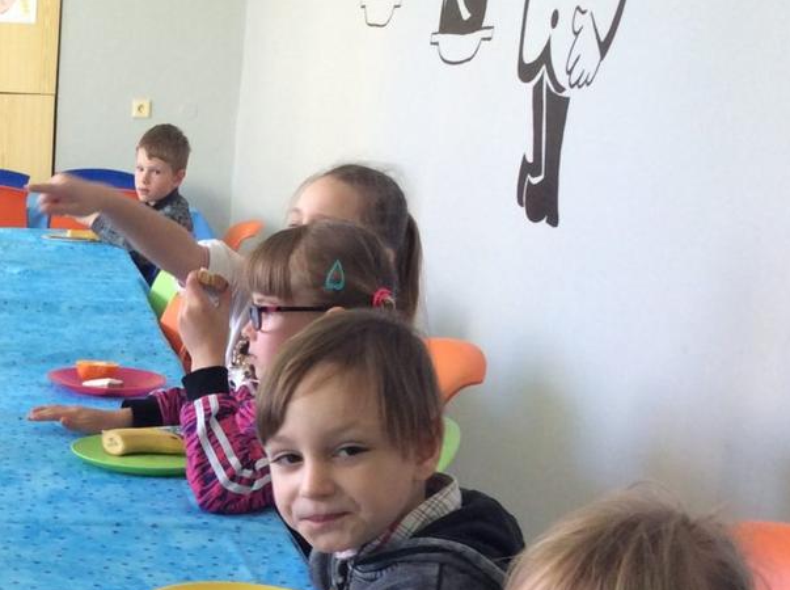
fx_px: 1617
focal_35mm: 71
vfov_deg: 20.0
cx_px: -26
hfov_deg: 25.8
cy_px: 589
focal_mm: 3.3
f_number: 2.4
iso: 64
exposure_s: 1/25
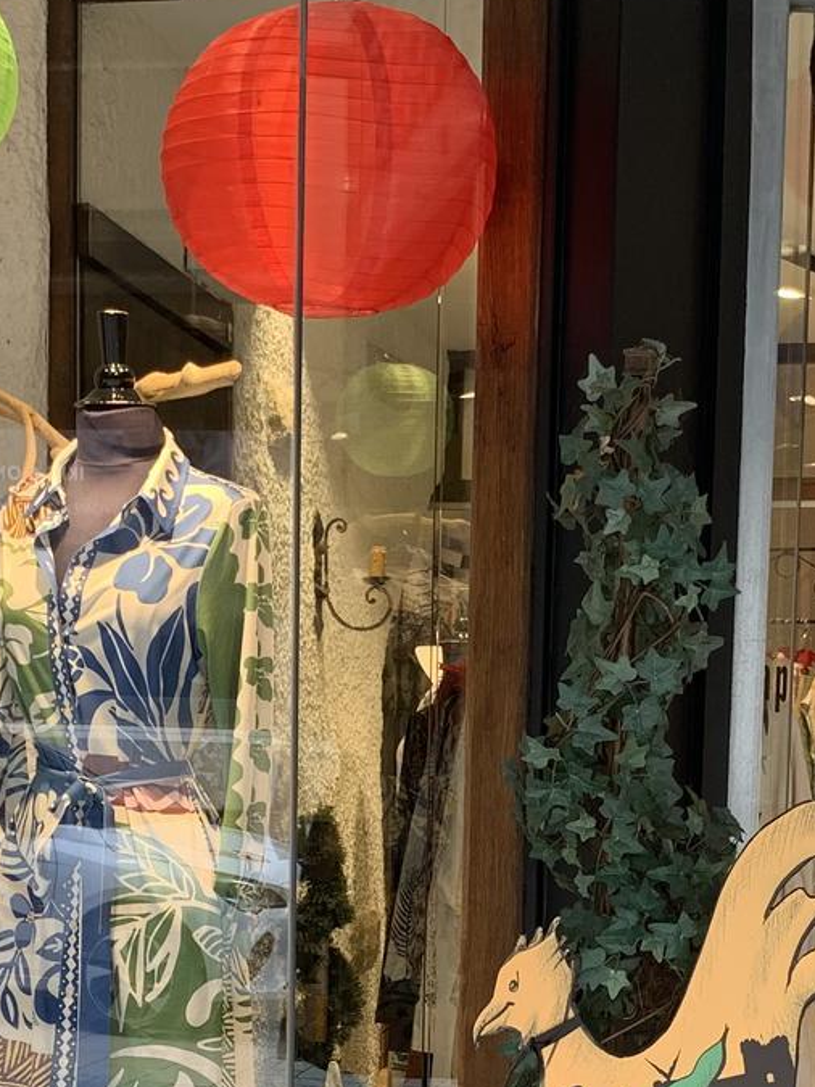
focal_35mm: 74
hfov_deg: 19.9
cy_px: 1032
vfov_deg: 25.3
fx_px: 2324
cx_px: 412
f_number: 1.8
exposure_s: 1/122
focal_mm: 4.25
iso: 32
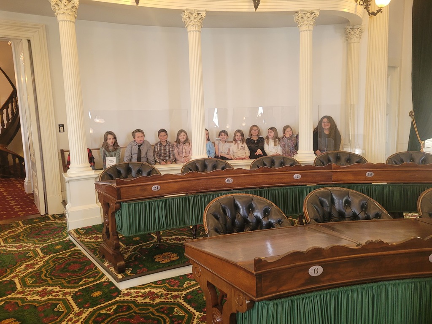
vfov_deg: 53.1
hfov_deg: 67.3
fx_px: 324
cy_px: 162
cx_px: 216
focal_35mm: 26
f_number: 1.8
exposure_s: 1/60
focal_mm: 5.4
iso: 250
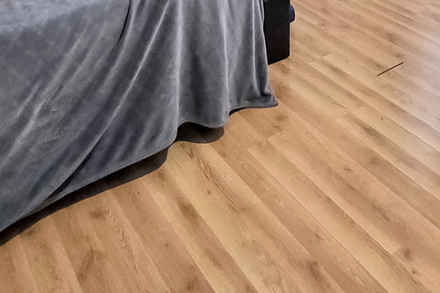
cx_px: 396
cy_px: -99
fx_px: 428
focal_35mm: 35
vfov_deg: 29.5
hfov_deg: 48.7
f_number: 2.2
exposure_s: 1/60
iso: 400
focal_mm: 2.2
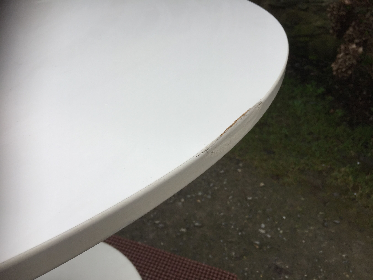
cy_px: 140
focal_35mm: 29
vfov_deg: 48.2
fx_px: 312
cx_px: 186
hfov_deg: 61.7
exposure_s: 1/989
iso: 32
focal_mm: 4.15
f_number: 2.2
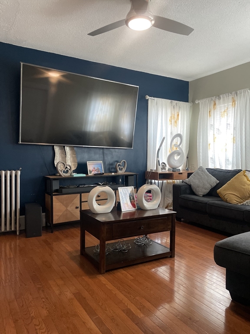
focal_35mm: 26
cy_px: 167
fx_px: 250
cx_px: 125
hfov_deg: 53.1
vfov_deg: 67.3
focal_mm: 4.2
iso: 320
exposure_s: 1/60
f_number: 1.6
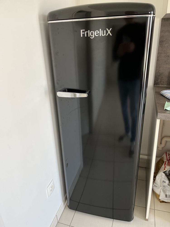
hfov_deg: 53.1
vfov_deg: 67.3
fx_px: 170
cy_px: 114
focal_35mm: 26
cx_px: 85
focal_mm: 5.1
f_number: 1.6
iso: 64
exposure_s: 1/122
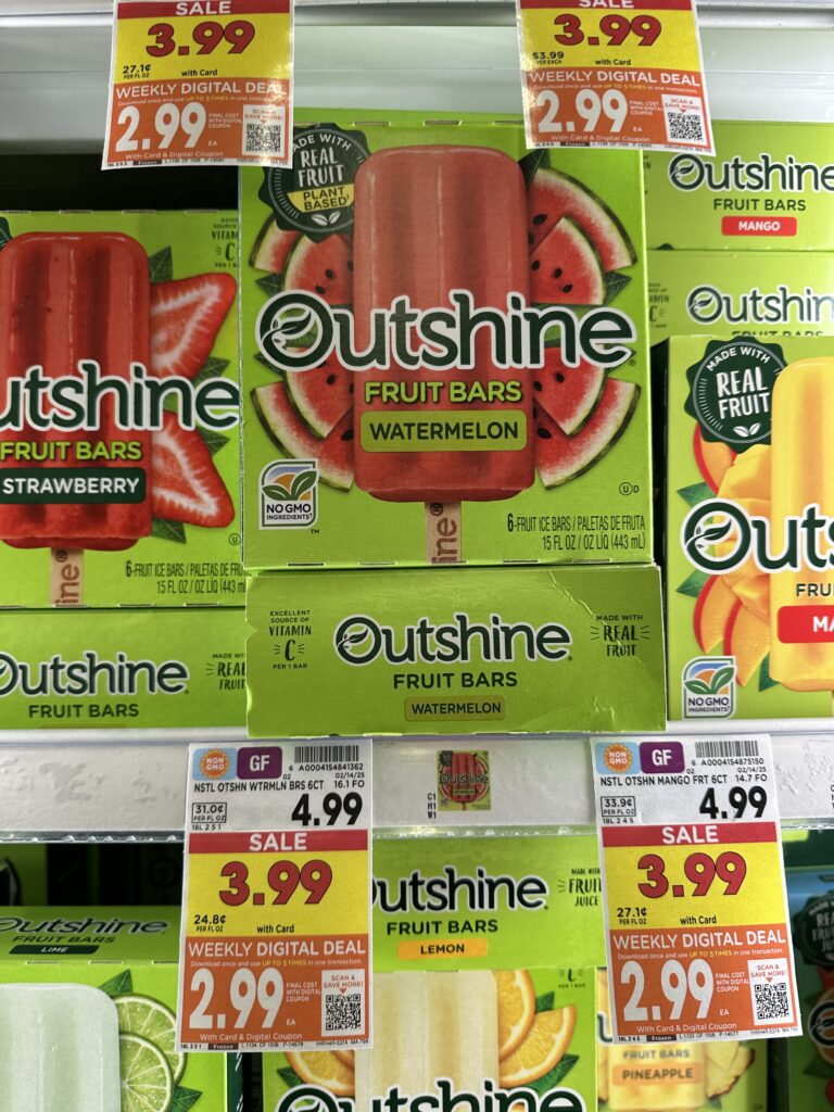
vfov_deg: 71.6
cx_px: 417
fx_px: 771
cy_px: 556
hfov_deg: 56.8
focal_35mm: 24
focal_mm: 6.86
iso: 80
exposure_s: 1/120
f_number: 1.78
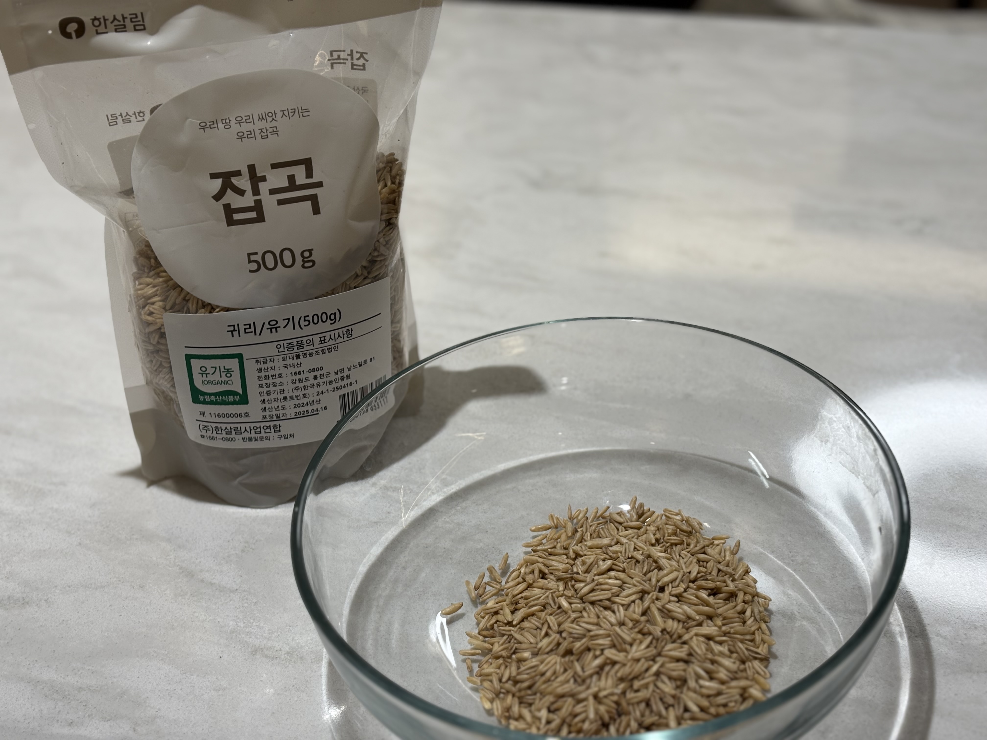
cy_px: 370
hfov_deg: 36.8
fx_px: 1483
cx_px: 494
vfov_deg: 28.0
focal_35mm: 52
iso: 32
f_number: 1.6
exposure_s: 1/163
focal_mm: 5.96
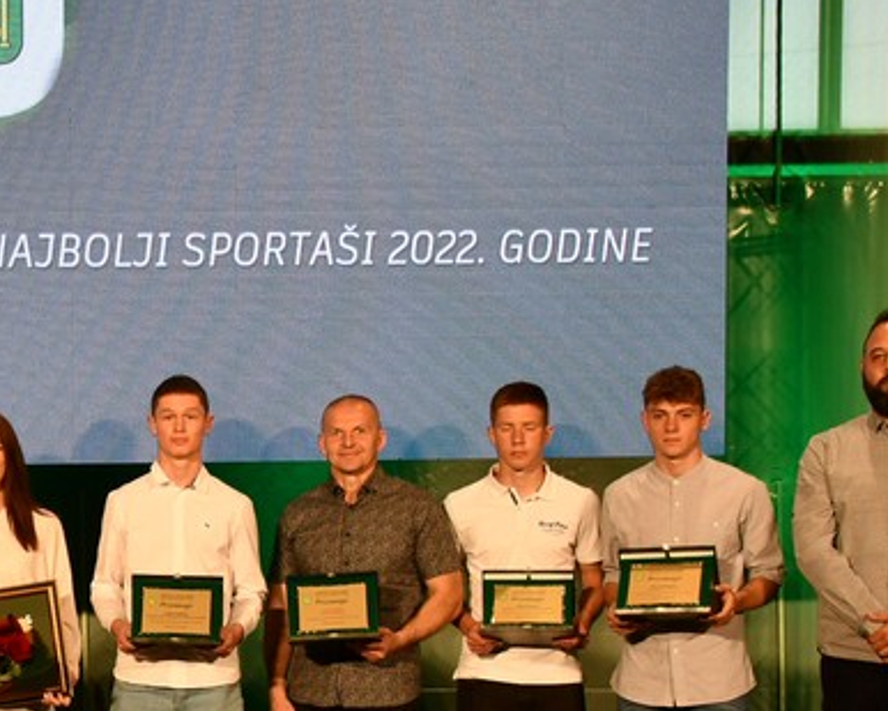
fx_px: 2944
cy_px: 581
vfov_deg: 13.7
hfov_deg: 16.6
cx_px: -81
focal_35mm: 112
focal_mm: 30
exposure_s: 1/250
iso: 720
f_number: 4
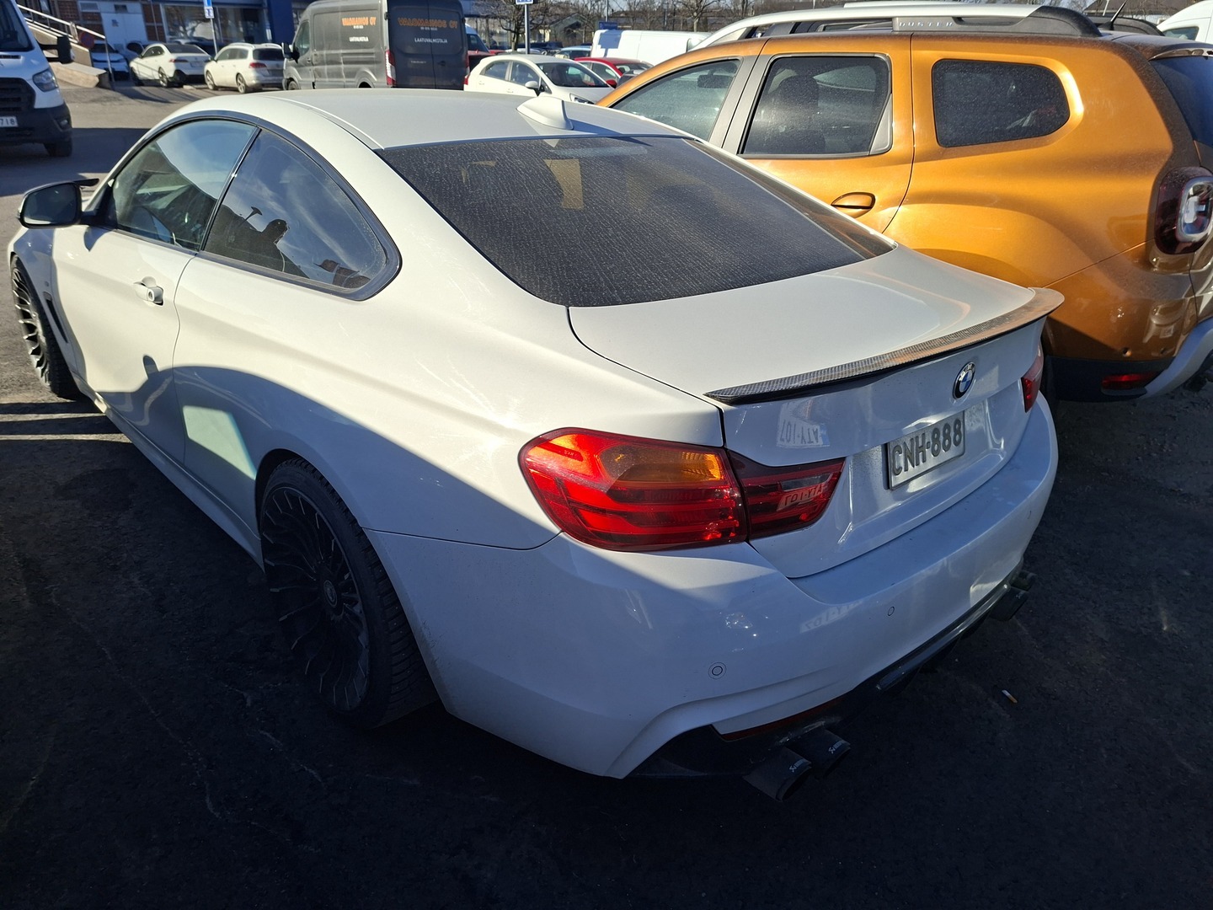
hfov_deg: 73.9
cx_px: 606
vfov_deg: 58.9
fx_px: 806
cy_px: 455
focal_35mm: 23
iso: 50
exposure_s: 1/2778
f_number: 1.8
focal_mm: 5.54
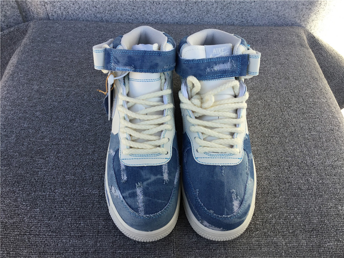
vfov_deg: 45.4
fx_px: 308
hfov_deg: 58.4
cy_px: 129
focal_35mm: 31
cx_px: 172
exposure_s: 1/277
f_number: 2.4
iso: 25
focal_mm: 3.3
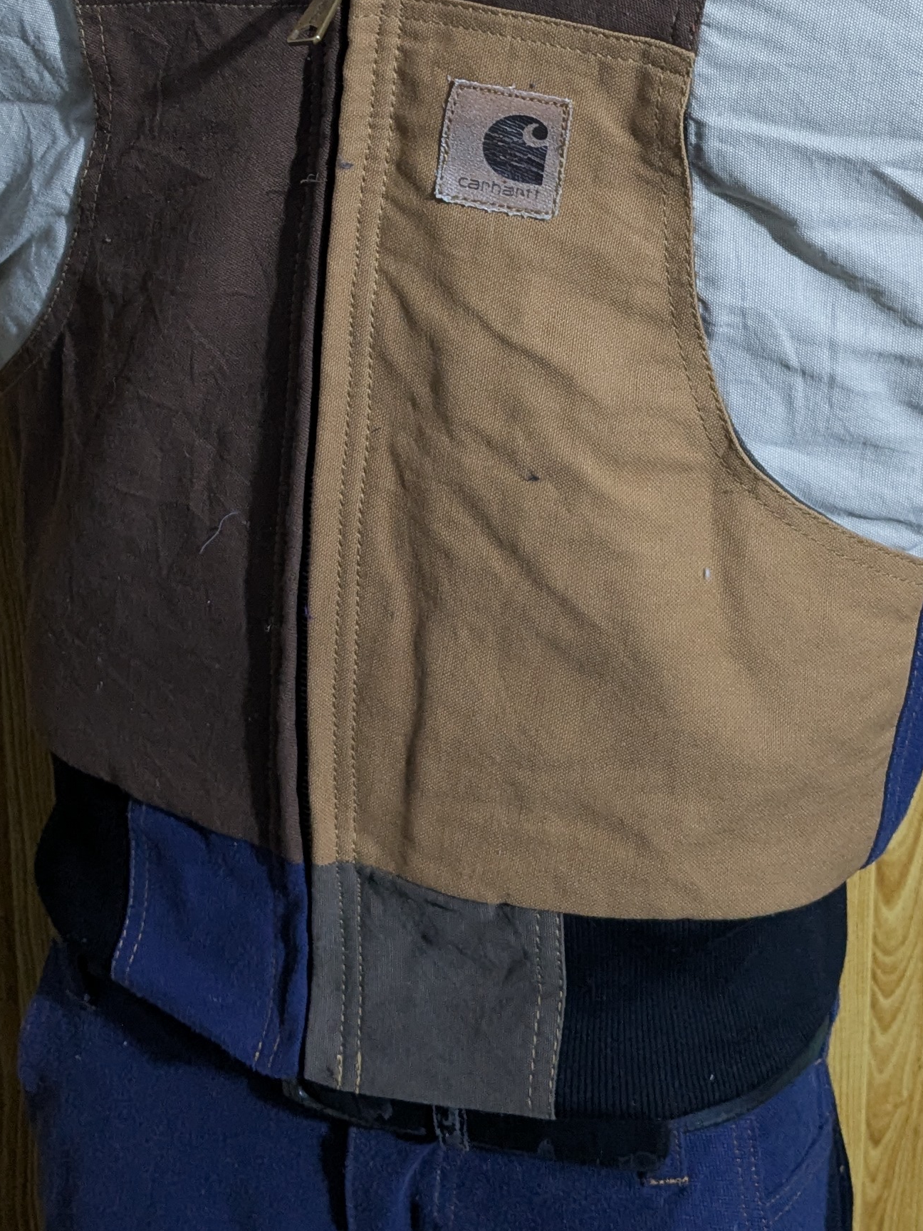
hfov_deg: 23.3
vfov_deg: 29.2
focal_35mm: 63
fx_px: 2240
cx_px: 447
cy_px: 64
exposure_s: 1/25
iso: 246
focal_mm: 4.38
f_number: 1.73
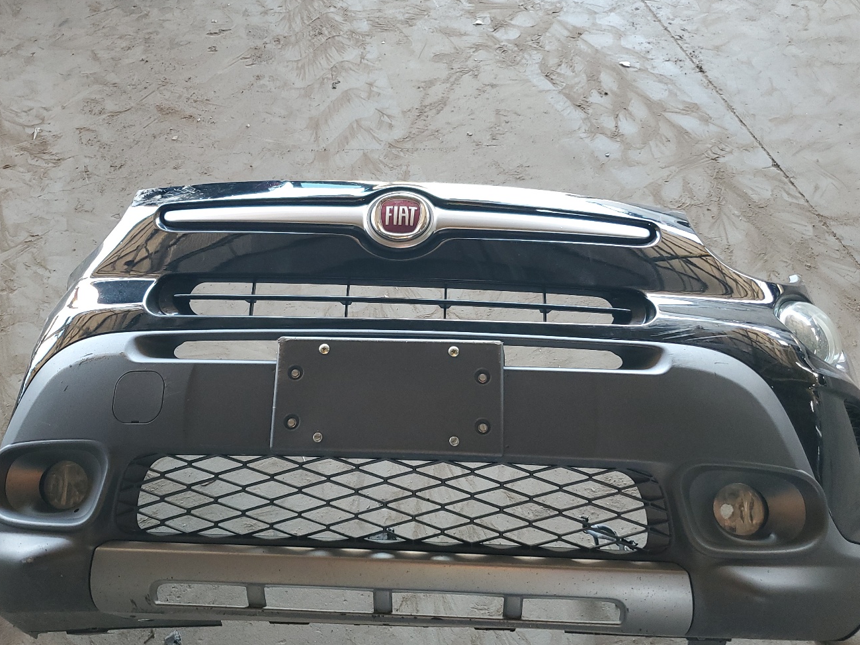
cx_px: 394
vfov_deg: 44.2
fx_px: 795
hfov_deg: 56.7
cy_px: 316
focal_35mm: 32
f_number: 1.5
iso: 94
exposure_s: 1/120
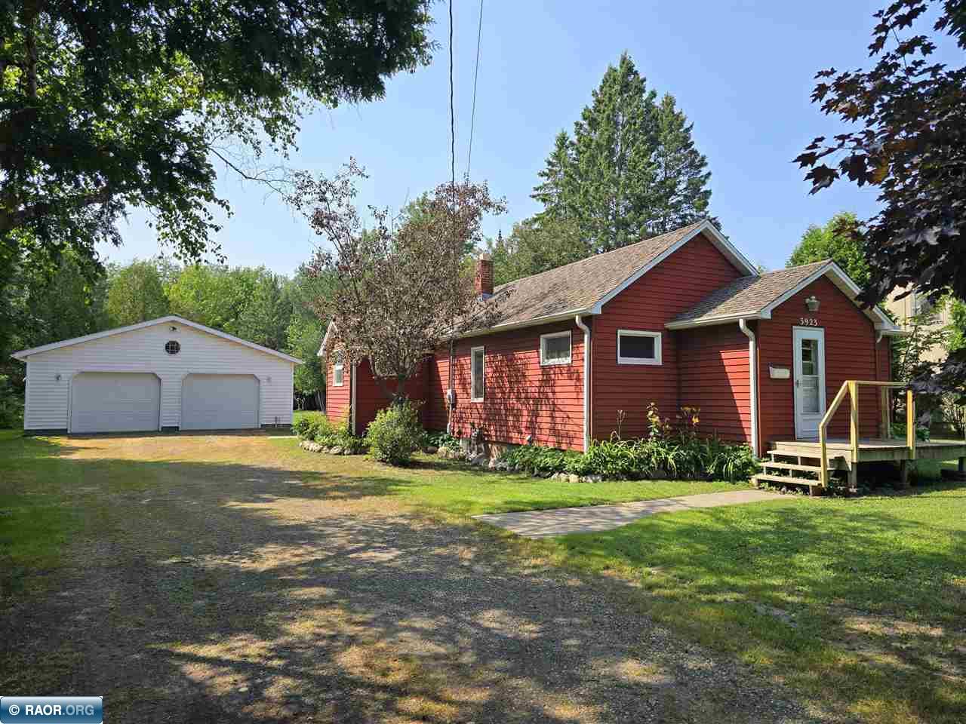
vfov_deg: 58.9
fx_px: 642
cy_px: 362
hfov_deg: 73.9
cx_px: 483
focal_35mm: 23
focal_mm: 6.3
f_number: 1.7
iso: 12
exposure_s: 1/503
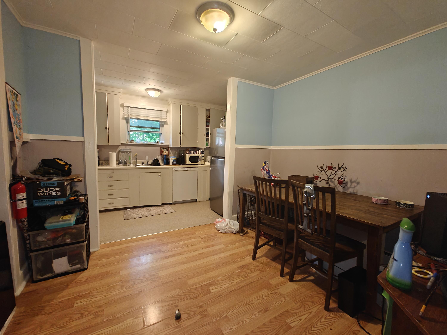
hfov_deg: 102.1
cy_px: 168
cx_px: 224
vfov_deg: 85.7
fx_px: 181
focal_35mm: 14
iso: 1600
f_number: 2.2
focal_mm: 2.62
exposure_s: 1/20
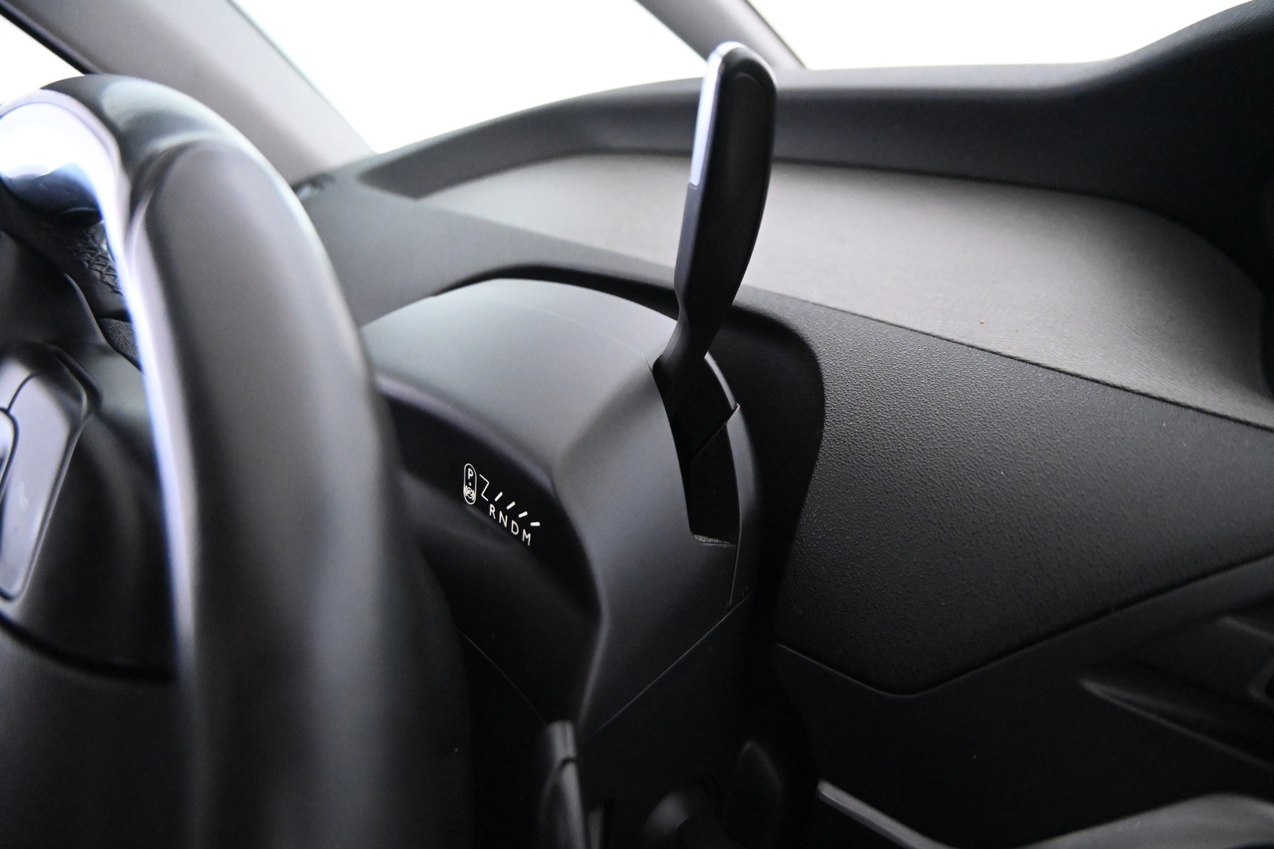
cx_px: 637
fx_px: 2654
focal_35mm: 75
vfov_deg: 18.2
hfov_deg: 27.0
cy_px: 424
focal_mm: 50
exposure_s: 1/80
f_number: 7.1
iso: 9000
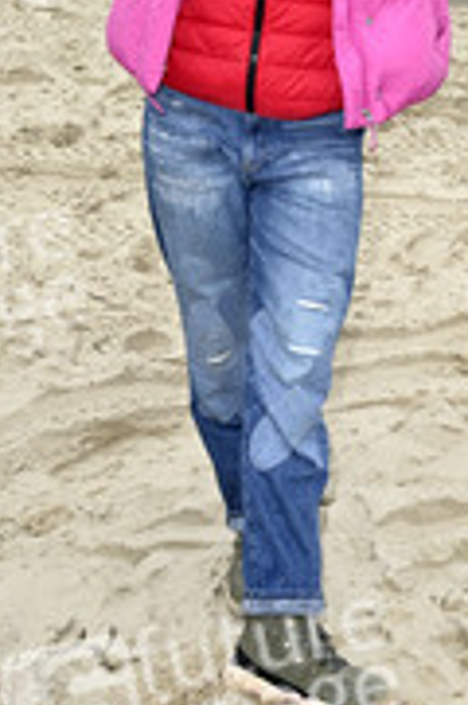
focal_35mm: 84
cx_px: 312
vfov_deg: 23.7
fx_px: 1644
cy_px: 109
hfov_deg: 16.2
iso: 1000
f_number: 14
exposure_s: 1/250
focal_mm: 38
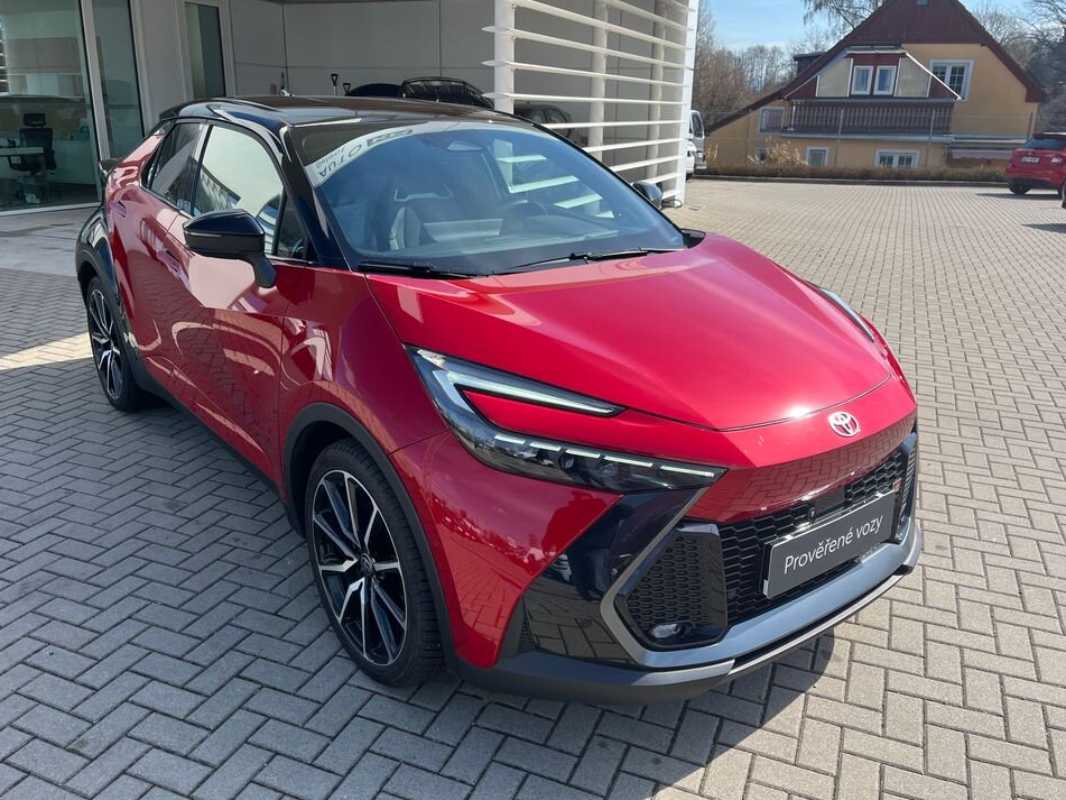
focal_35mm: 28
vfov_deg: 49.7
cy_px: 399
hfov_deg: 63.4
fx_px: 862
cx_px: 512
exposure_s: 1/1517
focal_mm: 5.1
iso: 50
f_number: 1.6
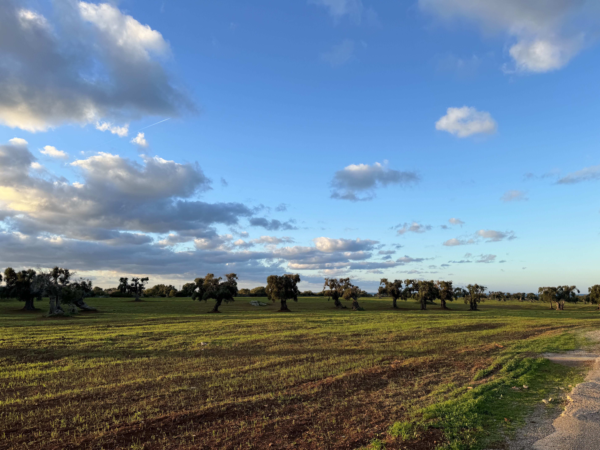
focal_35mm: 24
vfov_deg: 56.8
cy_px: 225
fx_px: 416
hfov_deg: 71.6
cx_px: 300
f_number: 1.78
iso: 80
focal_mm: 6.86
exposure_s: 1/1366
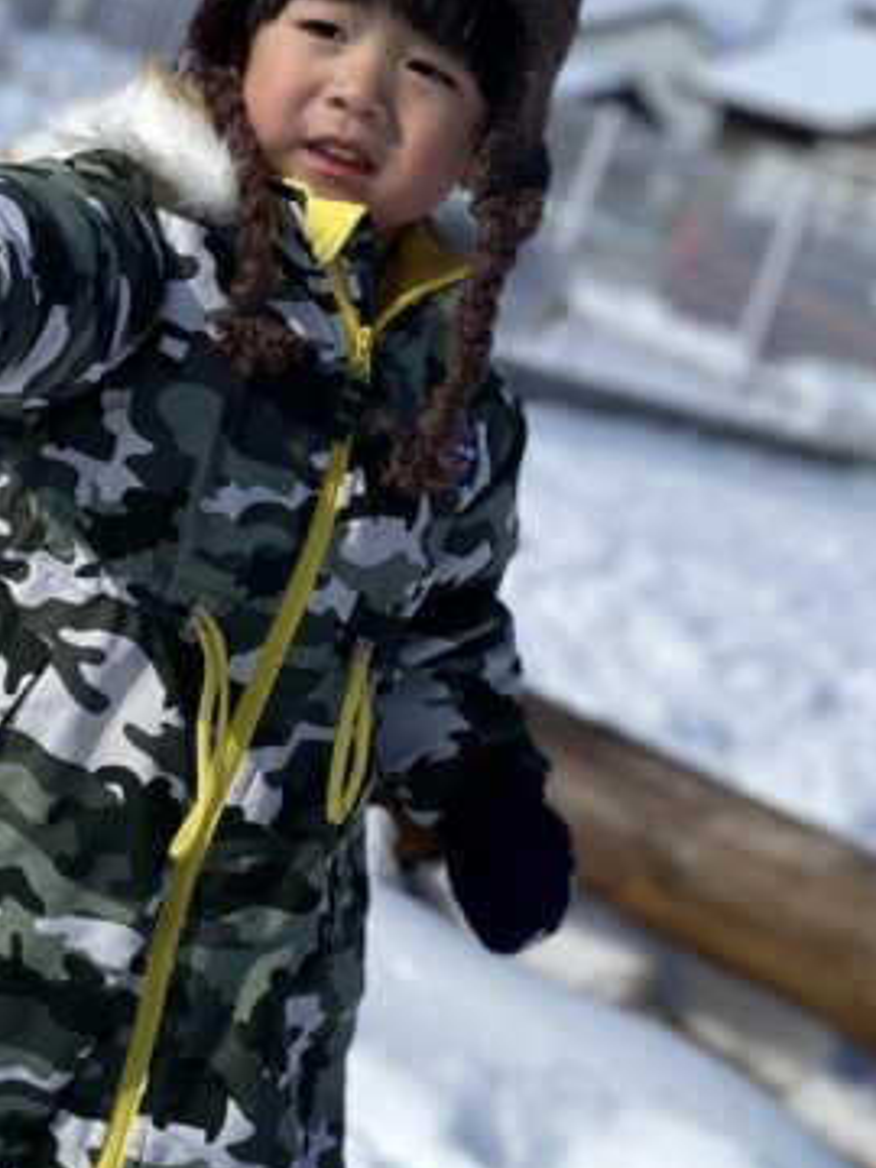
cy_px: 357
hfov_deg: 19.7
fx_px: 2497
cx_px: 178
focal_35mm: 74
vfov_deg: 26.1
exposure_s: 1/6410
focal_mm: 4.25
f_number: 1.8
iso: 32
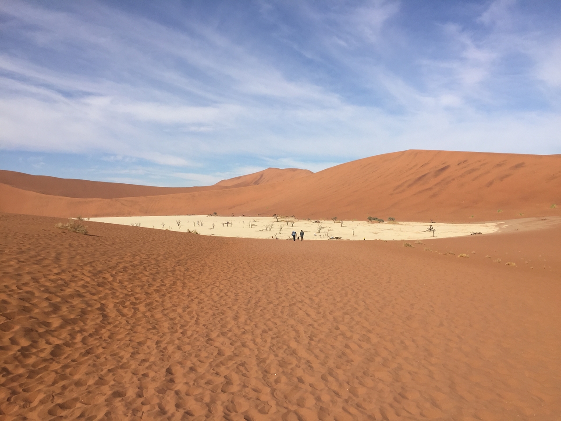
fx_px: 470
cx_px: 280
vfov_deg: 48.2
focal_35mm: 29
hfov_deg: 61.7
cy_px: 210
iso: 32
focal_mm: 4.15
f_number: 2.2
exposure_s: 1/3300
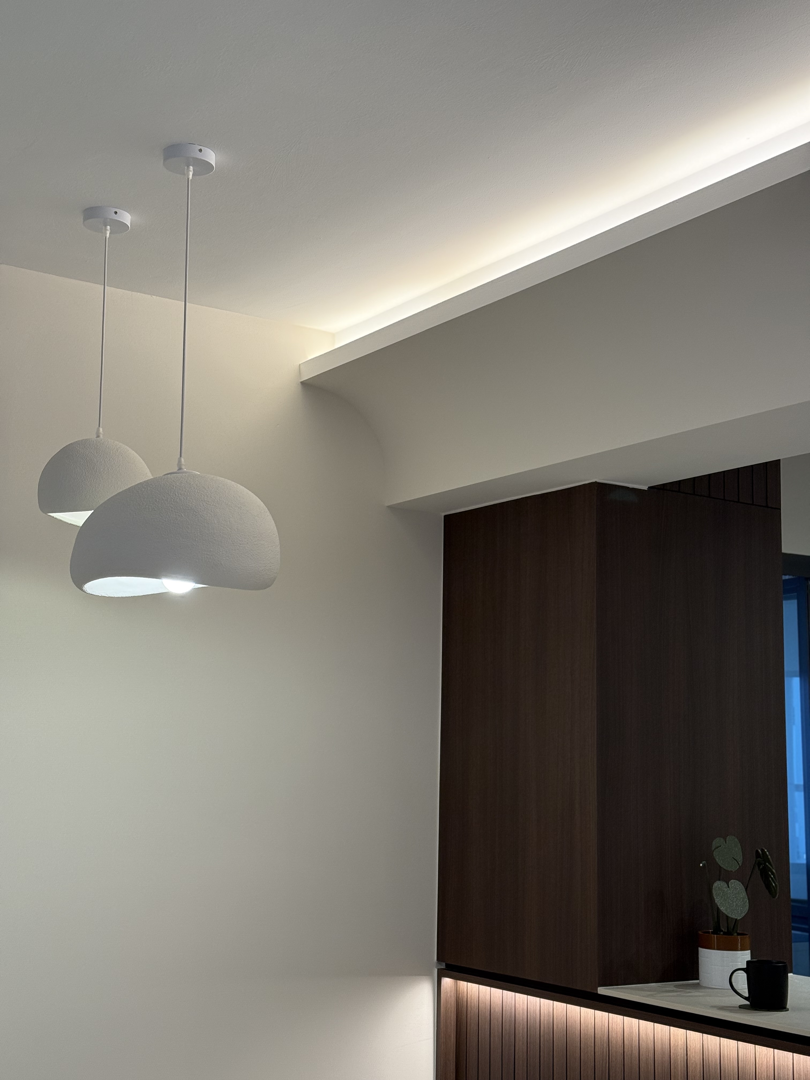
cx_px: 405
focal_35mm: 48
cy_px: 540
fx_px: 1498
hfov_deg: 30.3
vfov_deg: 39.7
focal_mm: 6.76
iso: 80
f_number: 1.78
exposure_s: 1/100
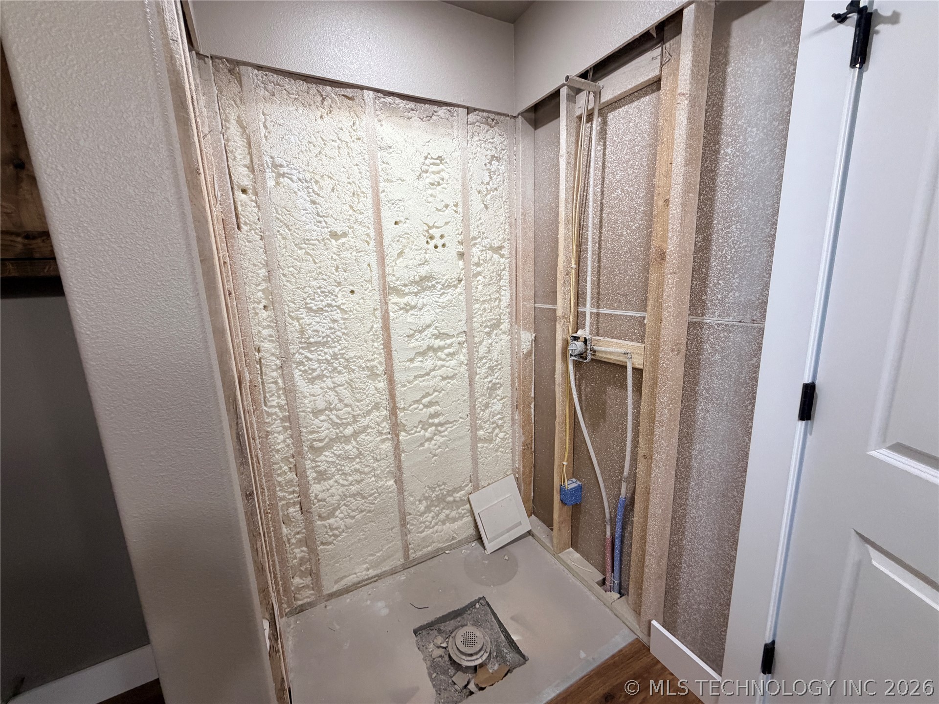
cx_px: 470
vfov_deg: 85.7
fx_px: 380
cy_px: 352
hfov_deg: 102.1
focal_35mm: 14
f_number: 2.2
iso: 320
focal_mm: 2.22
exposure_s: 1/120
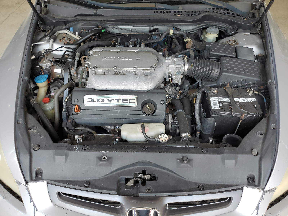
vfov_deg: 53.1
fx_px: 216
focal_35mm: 26
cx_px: 144
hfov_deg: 67.3
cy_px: 108
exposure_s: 1/357
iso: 50
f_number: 1.5
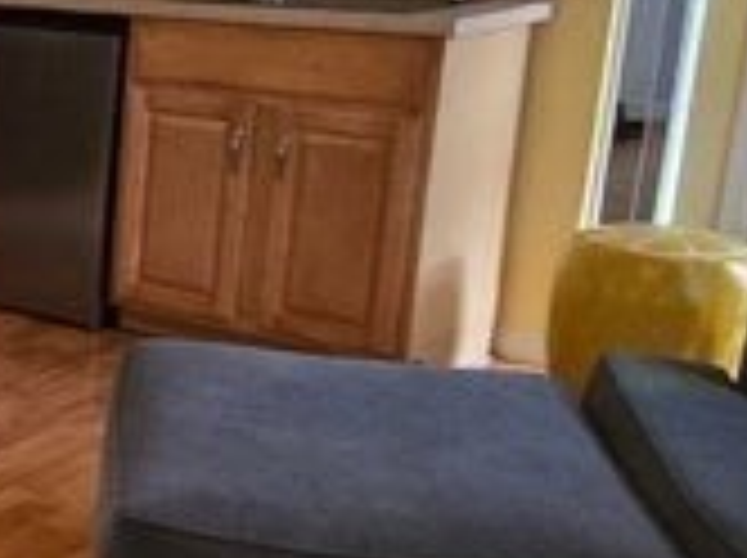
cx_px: -452
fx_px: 1444
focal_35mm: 67
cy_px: 256
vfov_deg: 21.9
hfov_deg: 22.3
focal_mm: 2.2
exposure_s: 1/60
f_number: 2.2
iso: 1000
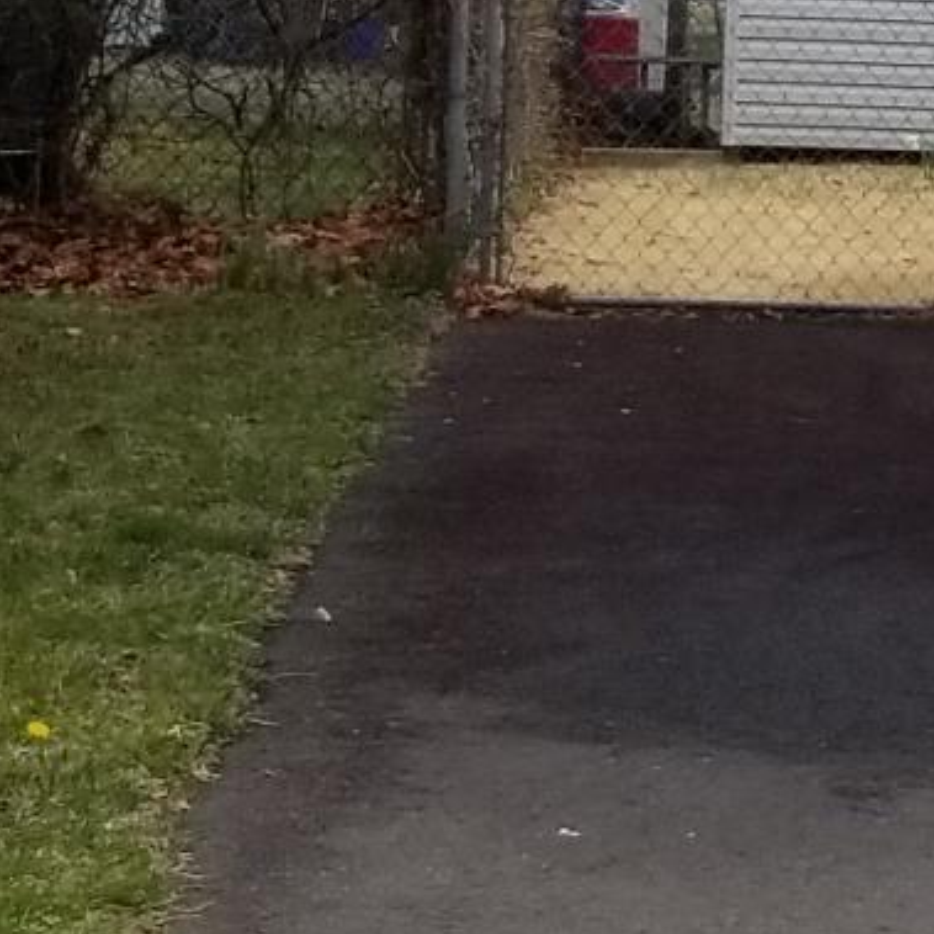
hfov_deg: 9.0
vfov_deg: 9.6
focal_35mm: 182
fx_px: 5556
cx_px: 1873
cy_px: 229
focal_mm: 4.25
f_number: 1.7
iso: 50
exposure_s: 1/2128
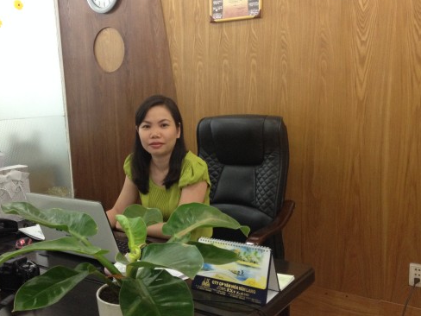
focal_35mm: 43
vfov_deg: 33.5
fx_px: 523
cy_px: 180
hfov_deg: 43.8
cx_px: 201
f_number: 2.4
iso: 200
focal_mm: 4.28
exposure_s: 1/20
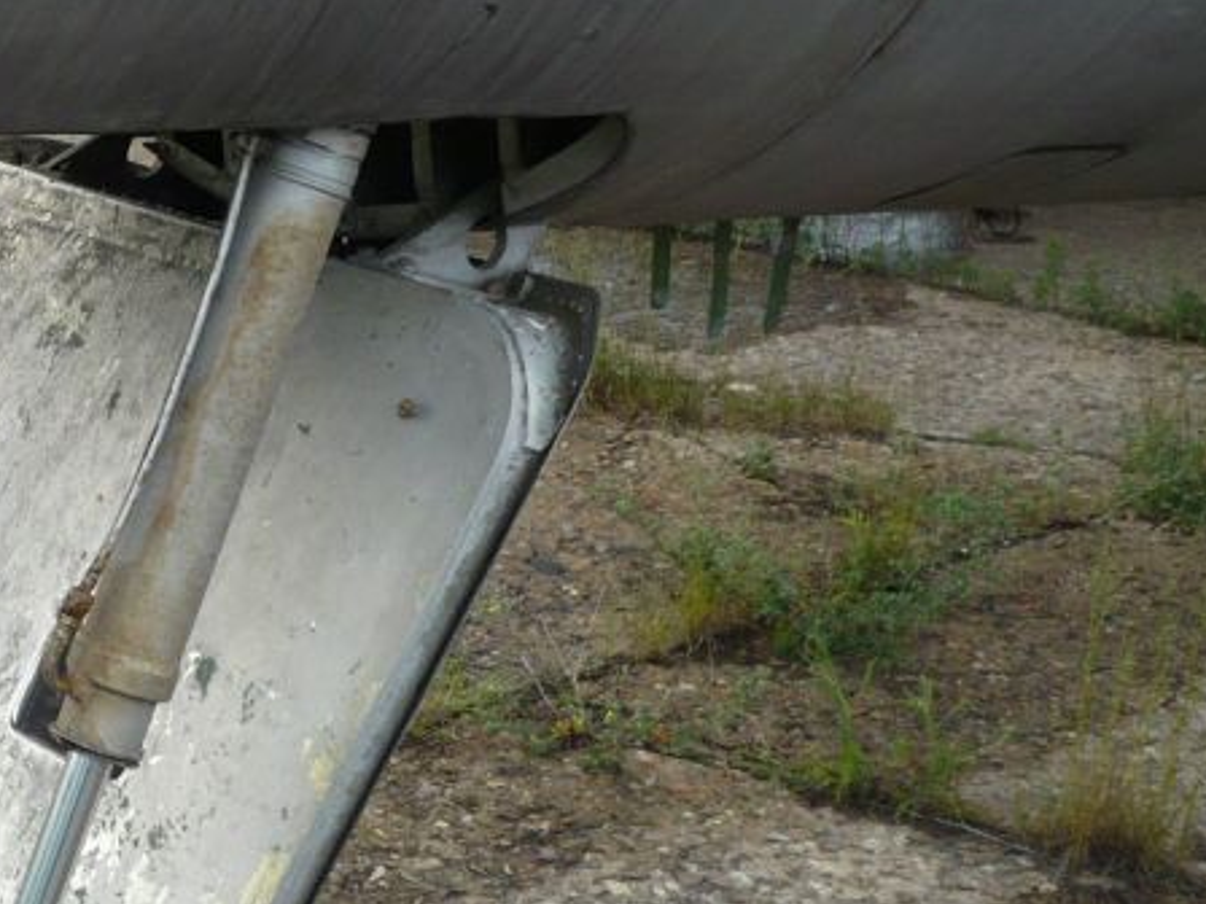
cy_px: 441
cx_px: -159
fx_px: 2787
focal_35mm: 80
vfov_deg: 18.4
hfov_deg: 22.8
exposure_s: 1/200
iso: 100
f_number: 2.8
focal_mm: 5.8
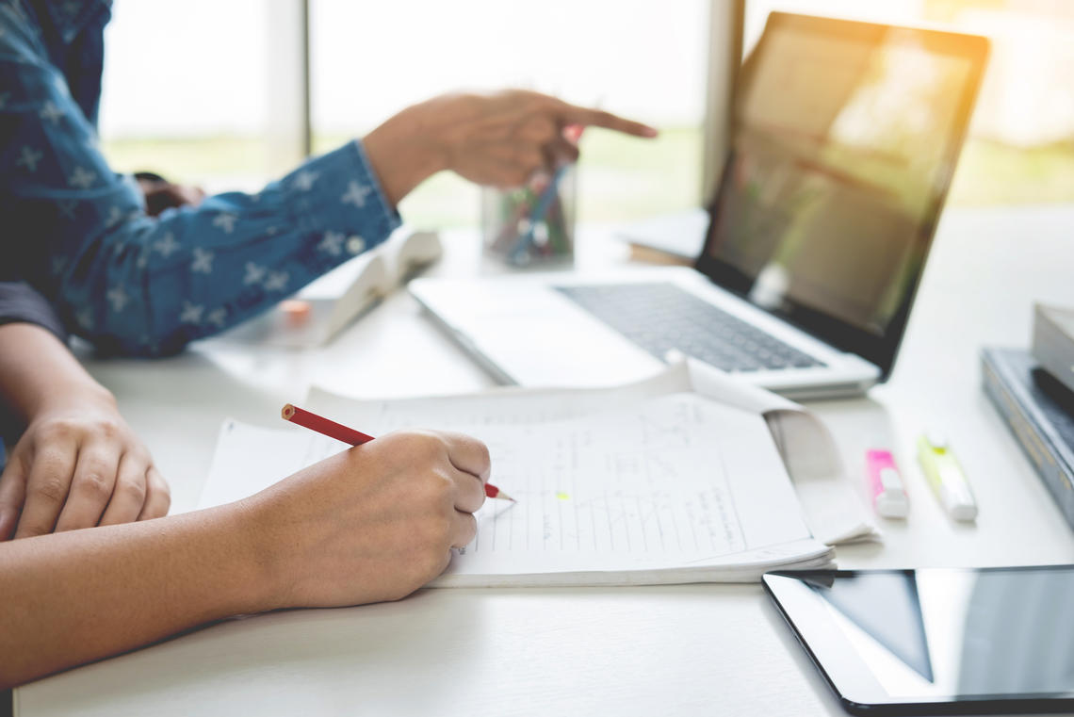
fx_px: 1582
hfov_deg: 37.5
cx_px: 537
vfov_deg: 25.5
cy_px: 358
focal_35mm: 53
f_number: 2.8
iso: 200
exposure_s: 1/125
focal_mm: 35
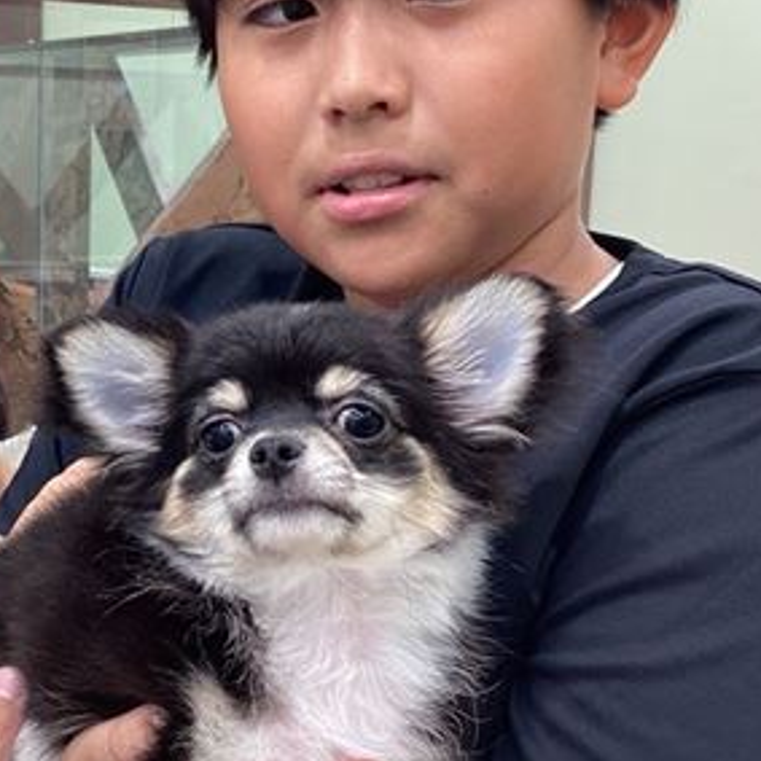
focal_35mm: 58
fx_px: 1443
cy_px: 385
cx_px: 180
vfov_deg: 29.6
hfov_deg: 29.1
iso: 64
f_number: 2.4
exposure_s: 1/50
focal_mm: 3.3
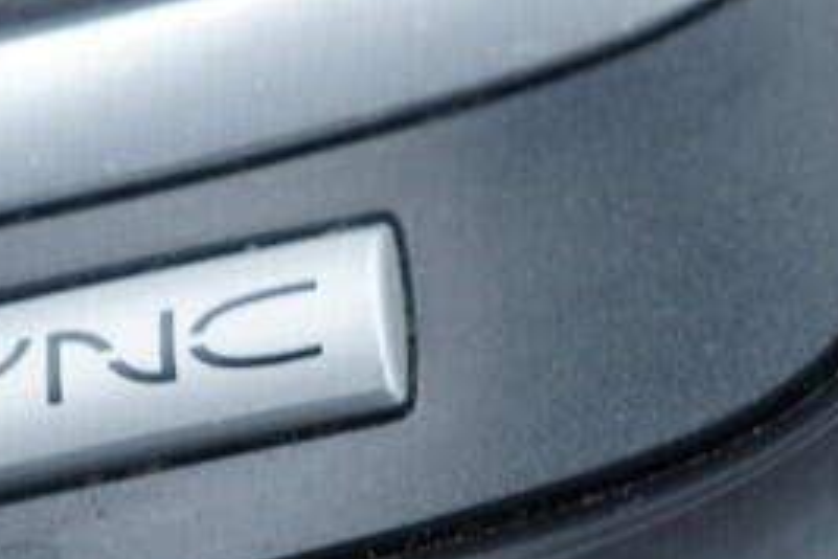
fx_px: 3212
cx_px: 1306
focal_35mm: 138
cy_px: -86
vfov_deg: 9.8
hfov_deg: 13.8
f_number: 2.8
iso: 125
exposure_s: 1/40
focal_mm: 24
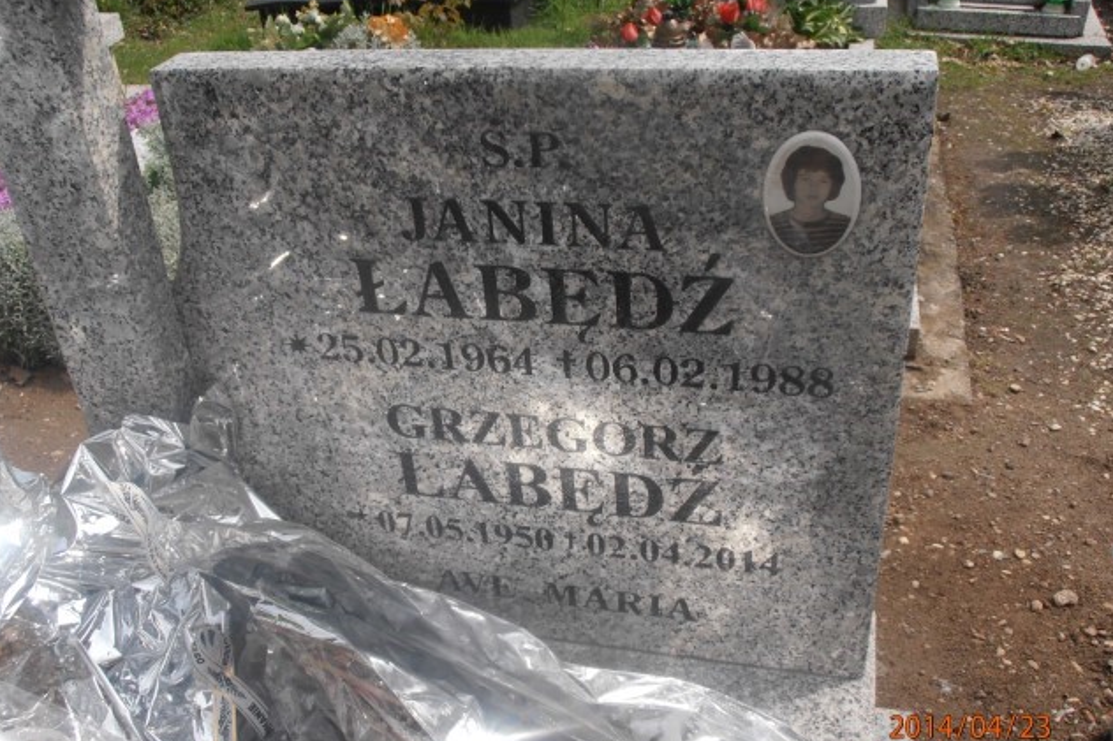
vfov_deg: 34.2
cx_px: 556
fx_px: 1205
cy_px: 394
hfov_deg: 49.6
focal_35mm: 39
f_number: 3.9
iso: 80
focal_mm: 6.61
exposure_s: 1/1250
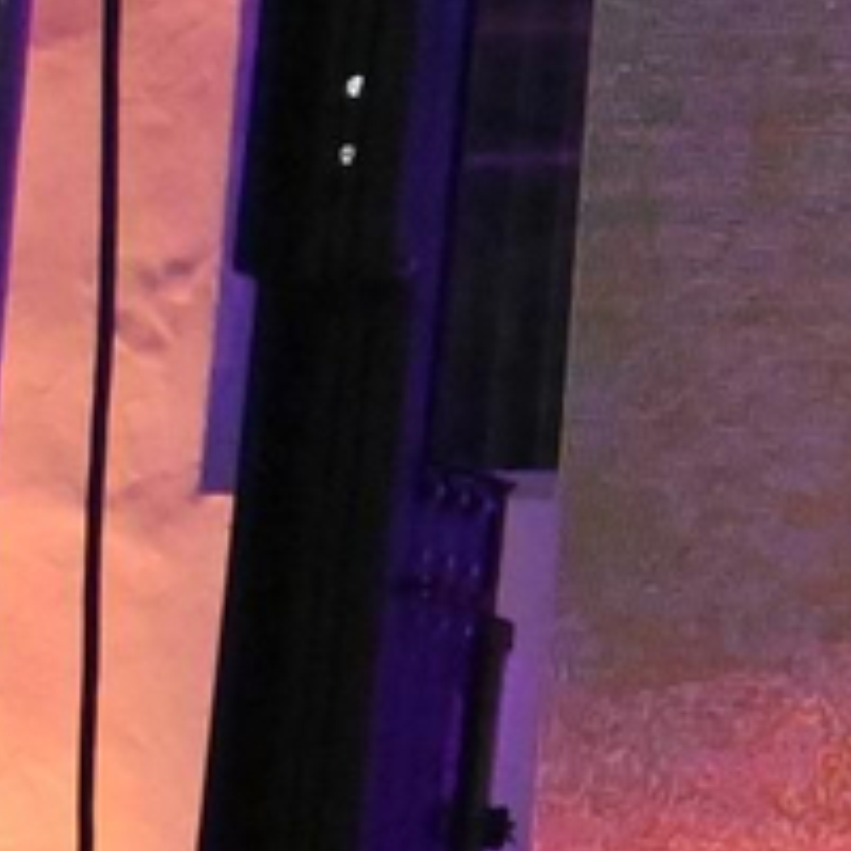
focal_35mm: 264
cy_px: 119
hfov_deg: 5.8
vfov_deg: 6.6
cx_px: 3277
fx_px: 7343
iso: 5000
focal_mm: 26
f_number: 4.5
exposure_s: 1/160
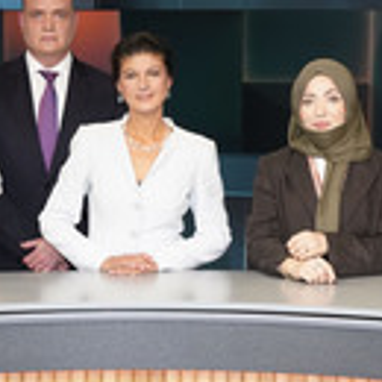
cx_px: 187
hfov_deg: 15.6
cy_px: 173
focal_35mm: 112
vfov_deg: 15.6
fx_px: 1398
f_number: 5
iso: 2000
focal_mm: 38
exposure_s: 1/160
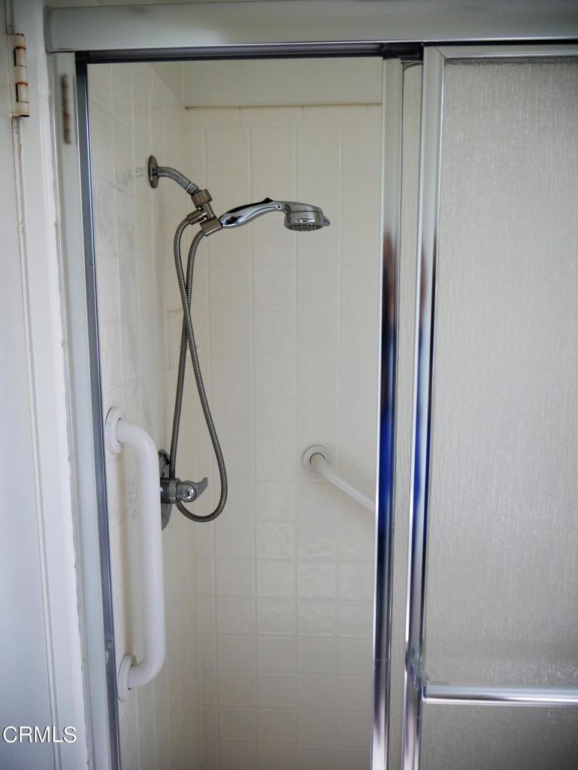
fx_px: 623
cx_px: 289
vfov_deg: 63.4
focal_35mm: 28
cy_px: 385
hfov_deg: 49.8
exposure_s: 1/125
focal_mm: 14
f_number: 3.5
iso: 200
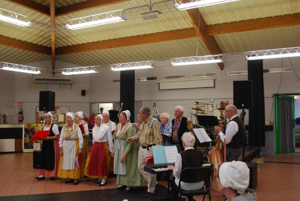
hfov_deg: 55.7
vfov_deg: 39.1
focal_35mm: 34
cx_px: 150
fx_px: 284
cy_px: 99
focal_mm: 22
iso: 200
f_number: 4
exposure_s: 1/30
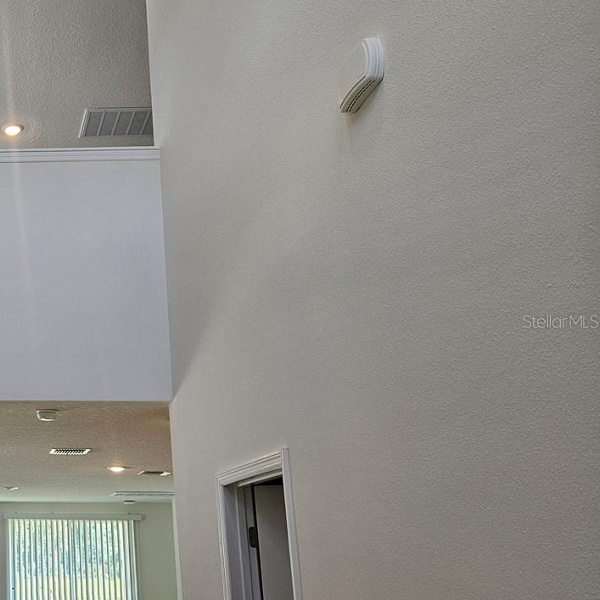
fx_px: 902
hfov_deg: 32.0
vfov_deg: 36.8
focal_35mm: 46
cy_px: 321
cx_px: -76
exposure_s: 1/120
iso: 125
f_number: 1.8
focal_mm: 5.4
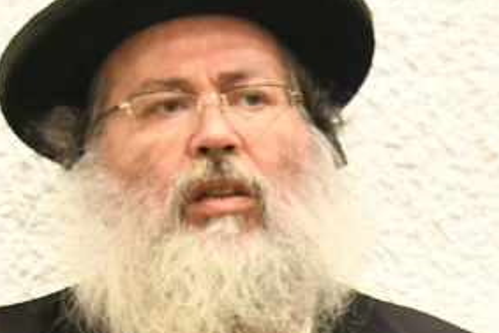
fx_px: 5353
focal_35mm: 386
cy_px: 758
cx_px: 848
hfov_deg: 5.3
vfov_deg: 3.5
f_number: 5.6
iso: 3200
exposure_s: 1/250
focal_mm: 78
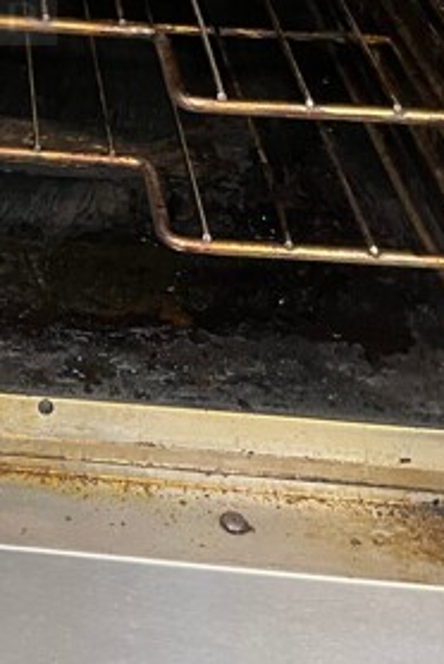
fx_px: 1458
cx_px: -208
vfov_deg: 23.9
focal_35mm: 79
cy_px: -80
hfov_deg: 16.0
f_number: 1.6
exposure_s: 1/30
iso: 500
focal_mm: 5.1
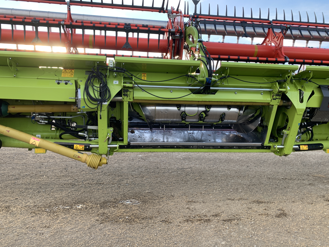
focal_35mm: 26
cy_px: 124
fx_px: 247
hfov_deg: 67.3
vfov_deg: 53.1
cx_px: 164
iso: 25
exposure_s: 1/135
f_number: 1.8
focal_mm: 4.25
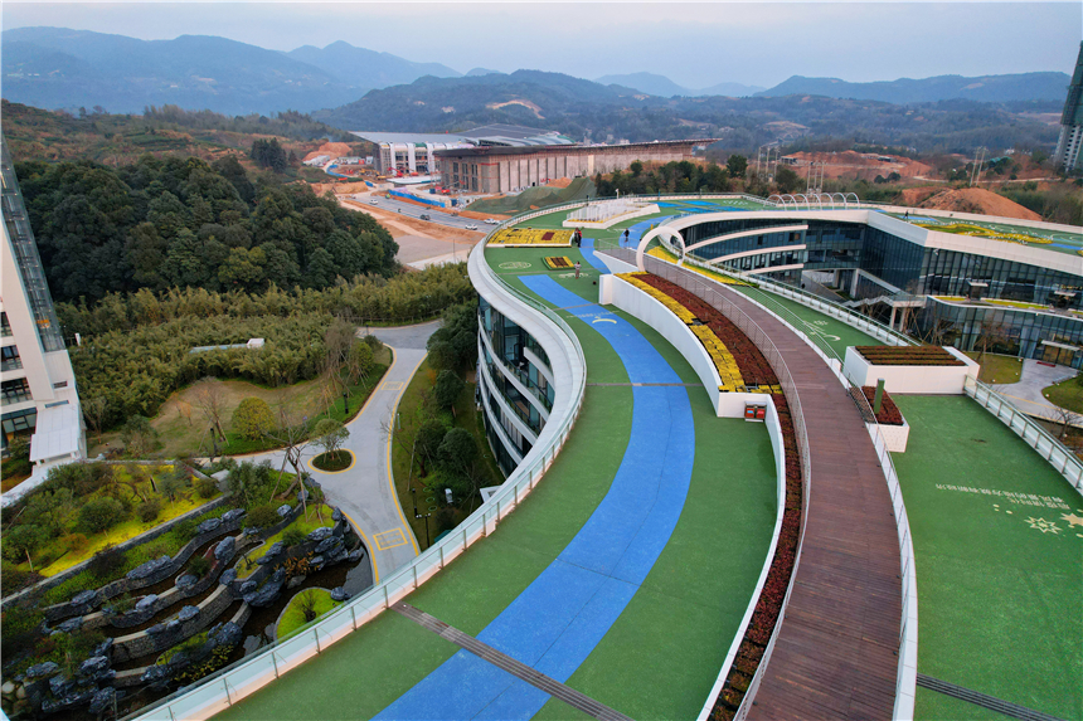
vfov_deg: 57.2
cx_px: 542
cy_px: 360
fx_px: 662
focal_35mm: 22
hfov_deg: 78.6
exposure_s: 1/180
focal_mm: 8.38
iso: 100
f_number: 2.8
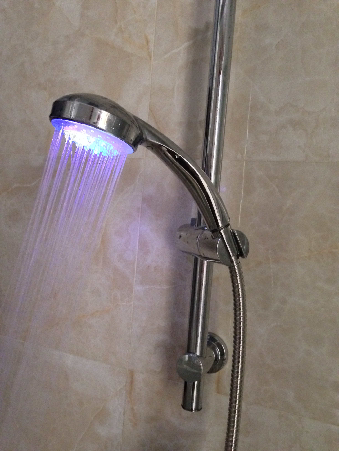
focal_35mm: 33
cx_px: 170
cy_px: 226
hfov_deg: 42.9
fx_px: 431
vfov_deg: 55.4
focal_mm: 4.12
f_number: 2.4
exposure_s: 1/15
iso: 800
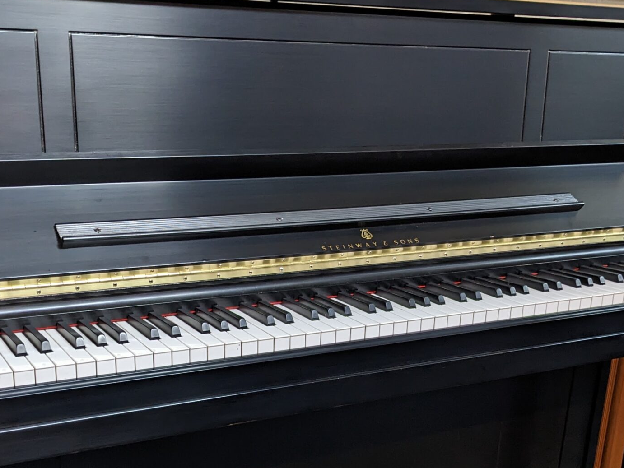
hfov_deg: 38.2
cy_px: 392
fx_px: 901
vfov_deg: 28.3
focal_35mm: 50
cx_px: 308
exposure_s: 1/24
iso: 200
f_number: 1.73
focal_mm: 4.38
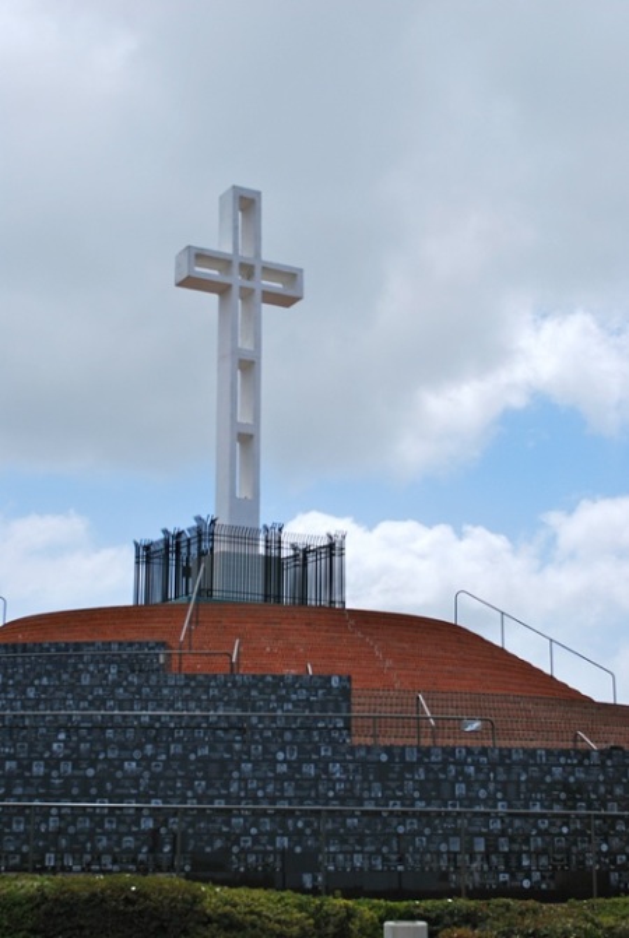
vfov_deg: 36.8
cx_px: 314
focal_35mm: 54
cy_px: 469
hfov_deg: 25.2
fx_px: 1409
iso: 100
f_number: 9
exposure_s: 1/320
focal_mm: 36
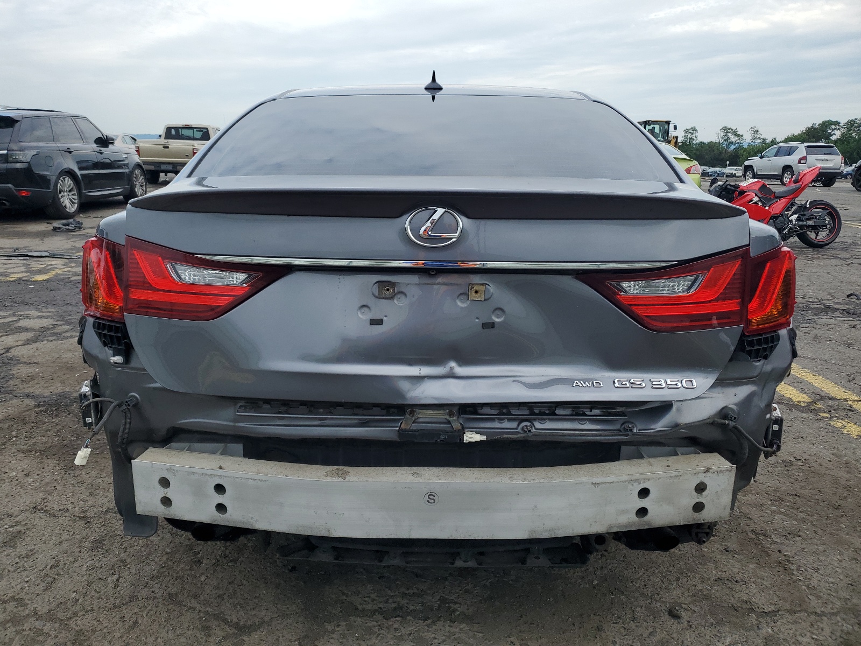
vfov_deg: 53.1
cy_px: 323
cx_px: 430
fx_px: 647
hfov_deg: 67.3
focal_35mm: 26
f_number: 1.5
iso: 50
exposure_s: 1/1111
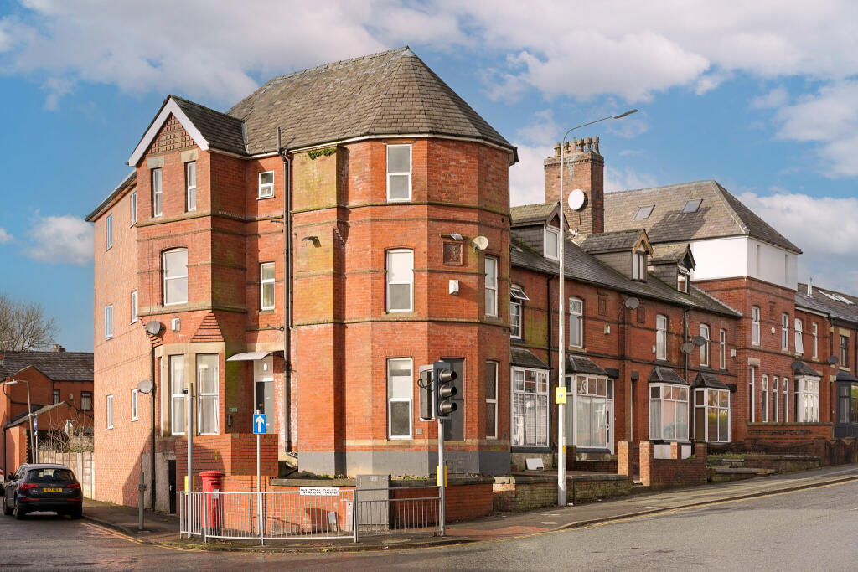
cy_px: 286
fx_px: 1311
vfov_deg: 24.6
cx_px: 429
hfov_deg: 36.2
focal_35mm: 55
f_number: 5.6
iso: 320
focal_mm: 55
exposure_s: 1/1250
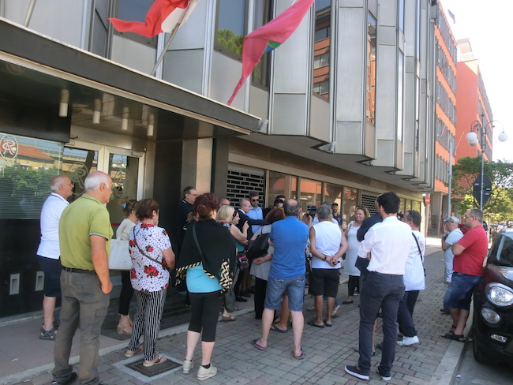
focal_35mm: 24
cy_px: 192
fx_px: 356
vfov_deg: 56.8
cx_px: 256
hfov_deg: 71.6
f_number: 3
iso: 80
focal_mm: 4.24
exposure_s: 1/160
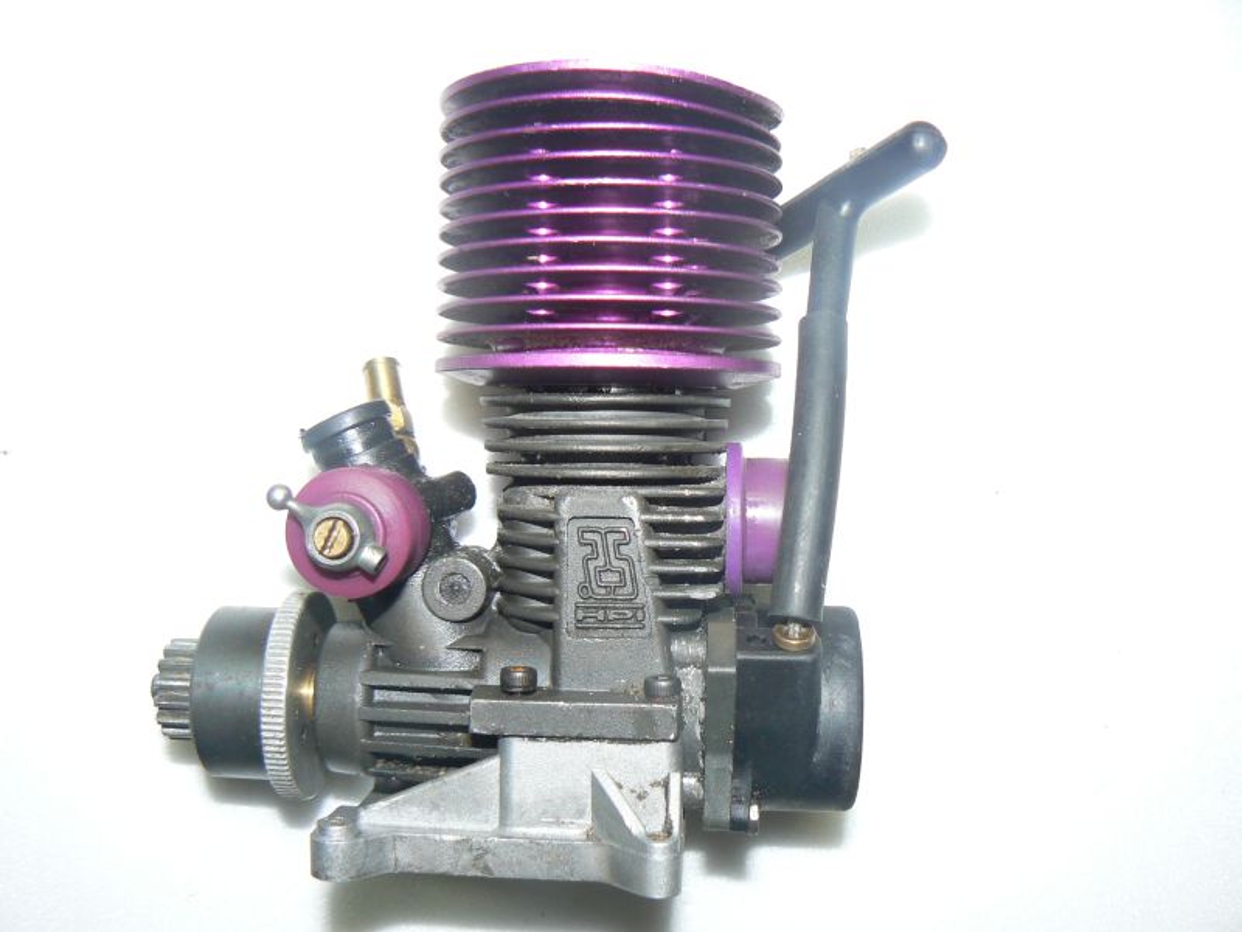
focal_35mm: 36
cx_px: 621
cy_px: 466
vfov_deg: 39.7
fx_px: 1292
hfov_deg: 51.4
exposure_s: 1/30
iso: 100
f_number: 2.8
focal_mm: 6
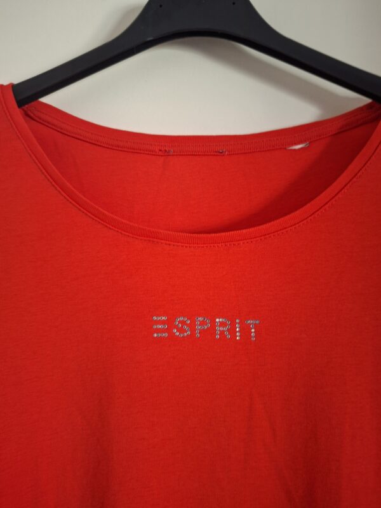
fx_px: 338
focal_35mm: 23
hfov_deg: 58.9
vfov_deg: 73.9
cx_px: 190
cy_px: 254
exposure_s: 1/33
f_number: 1.8
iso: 320
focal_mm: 5.54
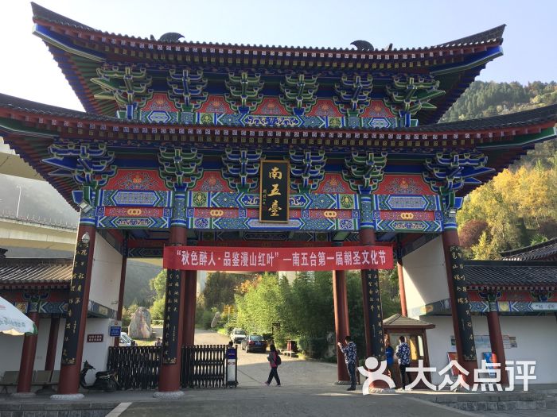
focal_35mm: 29
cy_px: 208
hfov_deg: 61.7
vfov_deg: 48.2
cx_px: 278
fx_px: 467
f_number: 2.2
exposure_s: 1/305
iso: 25
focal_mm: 4.15
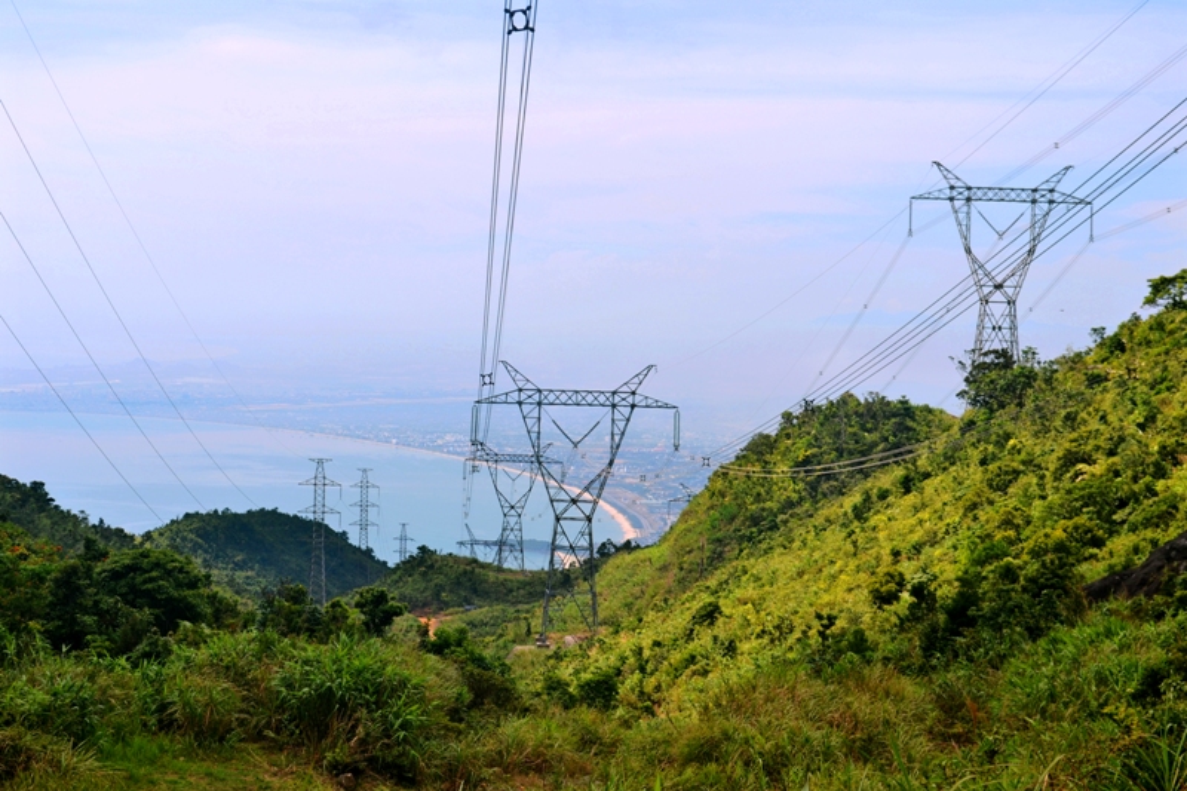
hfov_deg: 28.1
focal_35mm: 72
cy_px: 396
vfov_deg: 18.9
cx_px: 594
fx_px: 2373
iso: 100
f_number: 8
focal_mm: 48
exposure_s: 1/250
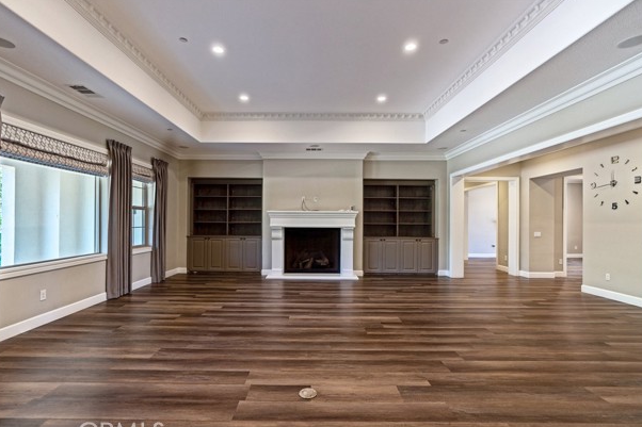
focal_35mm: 17
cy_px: 220
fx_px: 303
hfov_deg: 93.3
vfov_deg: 70.4
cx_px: 312
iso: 125
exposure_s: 1/40
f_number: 3.2
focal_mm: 16
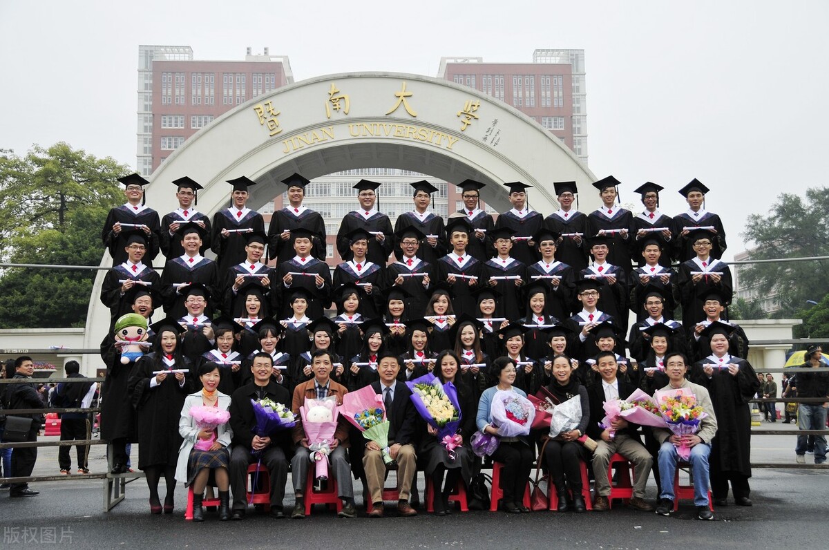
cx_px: 414
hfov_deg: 48.0
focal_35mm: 40
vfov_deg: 32.9
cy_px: 275
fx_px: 931
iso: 200
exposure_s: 1/500
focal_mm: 27
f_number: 4
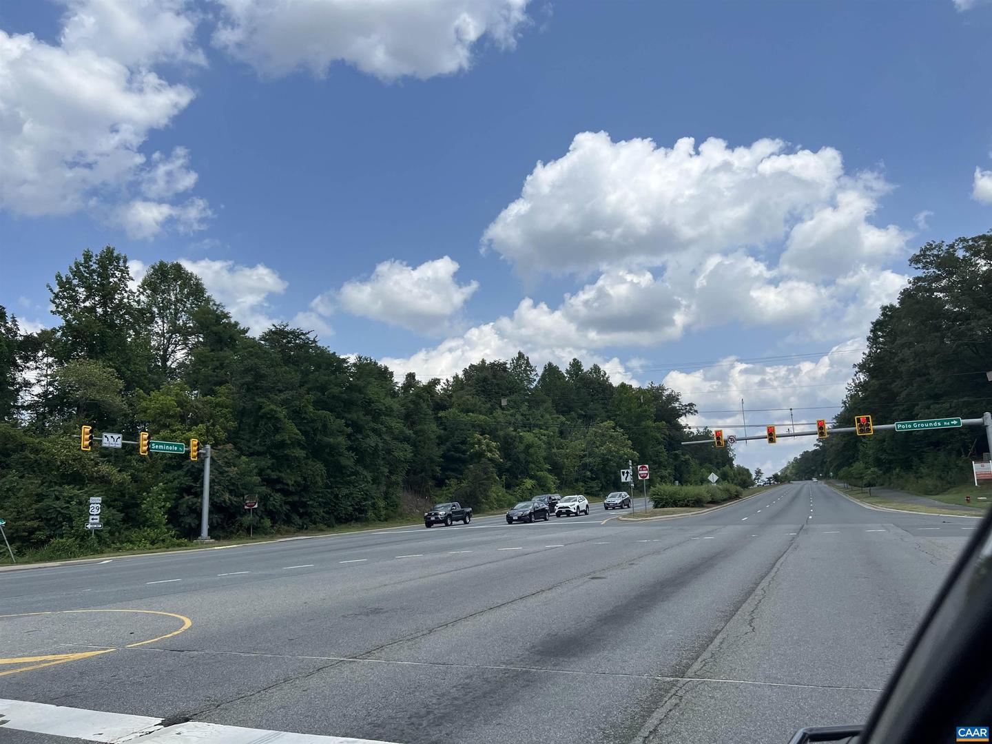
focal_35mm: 26
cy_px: 372
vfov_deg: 53.1
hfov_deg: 67.3
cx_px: 496
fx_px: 745
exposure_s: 1/6993
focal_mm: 5.7
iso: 50
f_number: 1.5
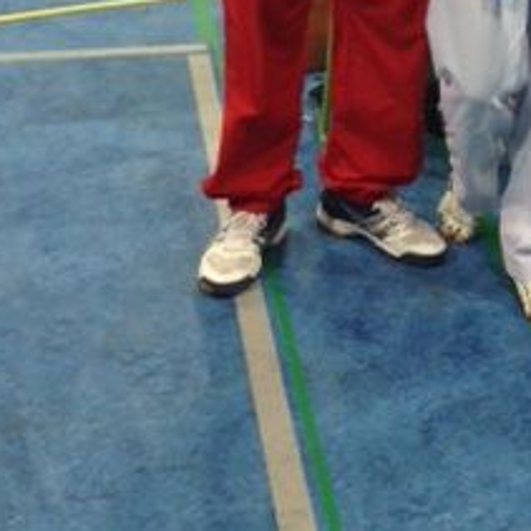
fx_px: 1597
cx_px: 453
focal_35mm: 92
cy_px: -238
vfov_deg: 17.2
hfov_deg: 18.6
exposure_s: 1/120
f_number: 2.4
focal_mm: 4.12
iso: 80
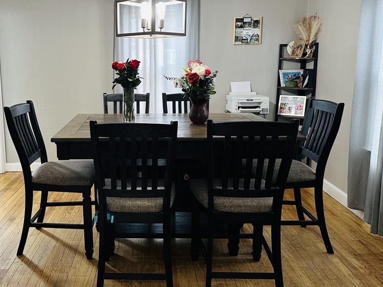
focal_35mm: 32
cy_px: 114
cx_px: 130
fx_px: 354
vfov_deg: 43.9
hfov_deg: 55.7
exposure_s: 1/60
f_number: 1.78
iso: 160
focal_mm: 6.86
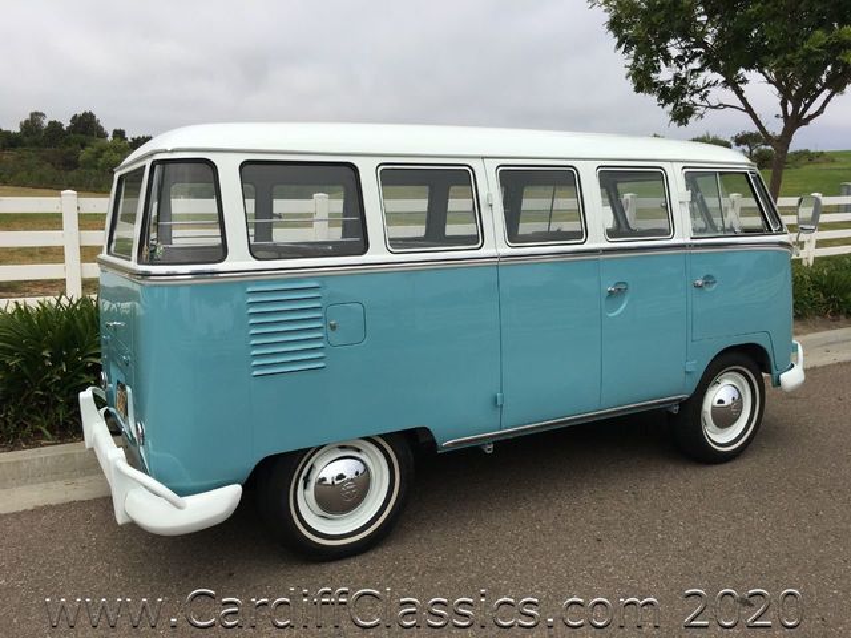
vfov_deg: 48.2
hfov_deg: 61.7
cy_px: 319
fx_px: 713
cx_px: 426
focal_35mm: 29
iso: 25
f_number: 2.2
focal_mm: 4.15
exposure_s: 1/2747
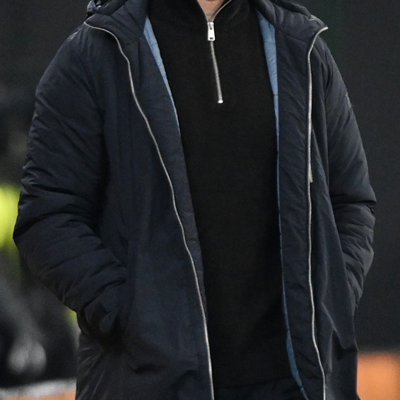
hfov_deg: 1.6
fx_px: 14067
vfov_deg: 1.6
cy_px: 106
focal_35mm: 1076
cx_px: 148
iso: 2500
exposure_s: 1/1000
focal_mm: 560
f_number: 4
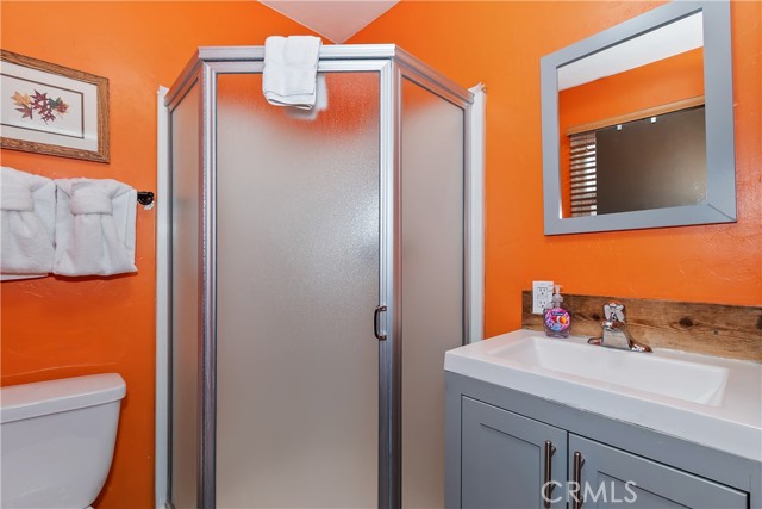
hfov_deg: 100.4
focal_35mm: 15
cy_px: 254
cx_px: 381
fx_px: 318
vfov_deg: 77.4
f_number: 8
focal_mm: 10
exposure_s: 1/30
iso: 400
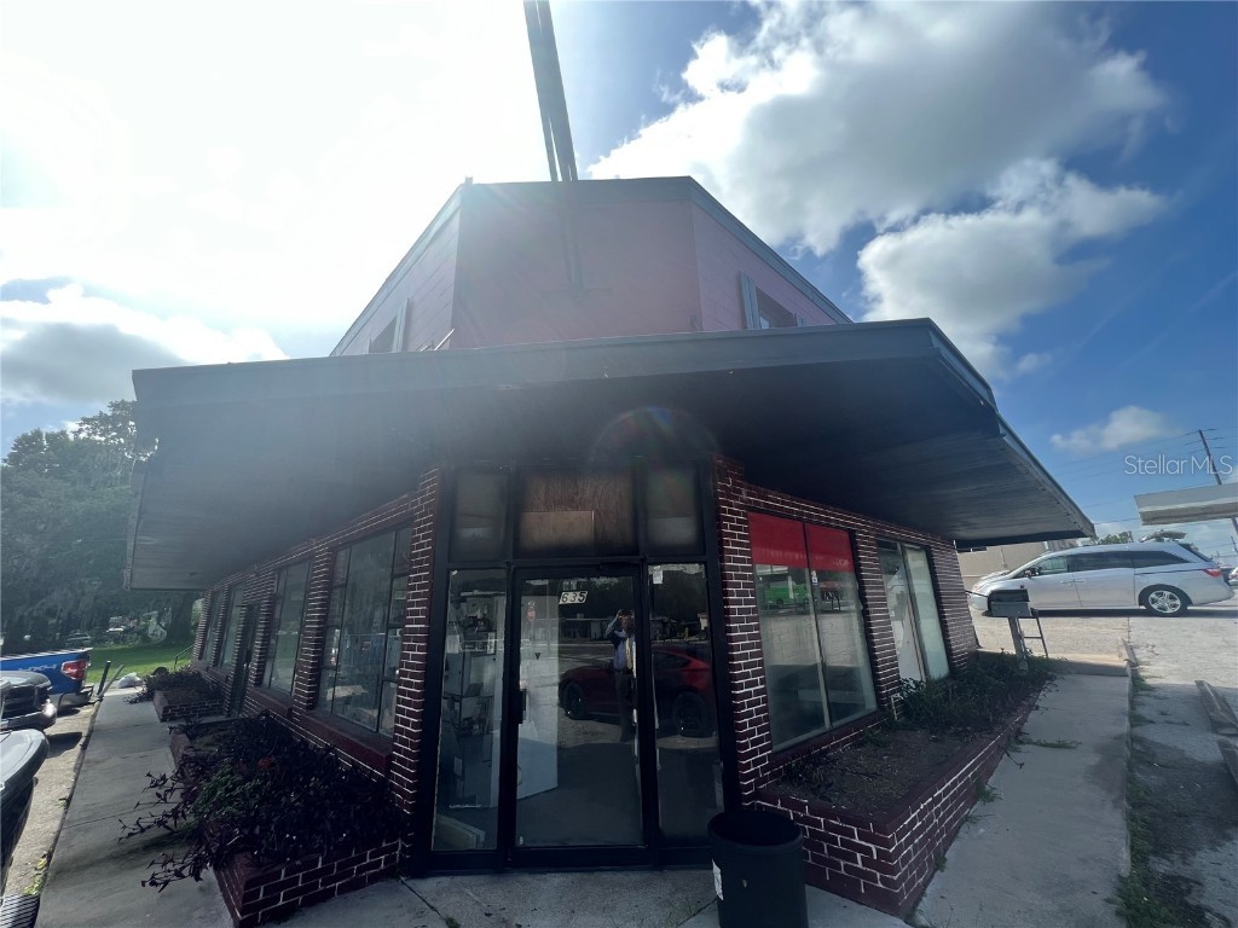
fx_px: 465
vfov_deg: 89.9
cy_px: 464
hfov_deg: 106.2
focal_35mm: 13
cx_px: 619
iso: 32
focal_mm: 1.57
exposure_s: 1/612
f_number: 1.8
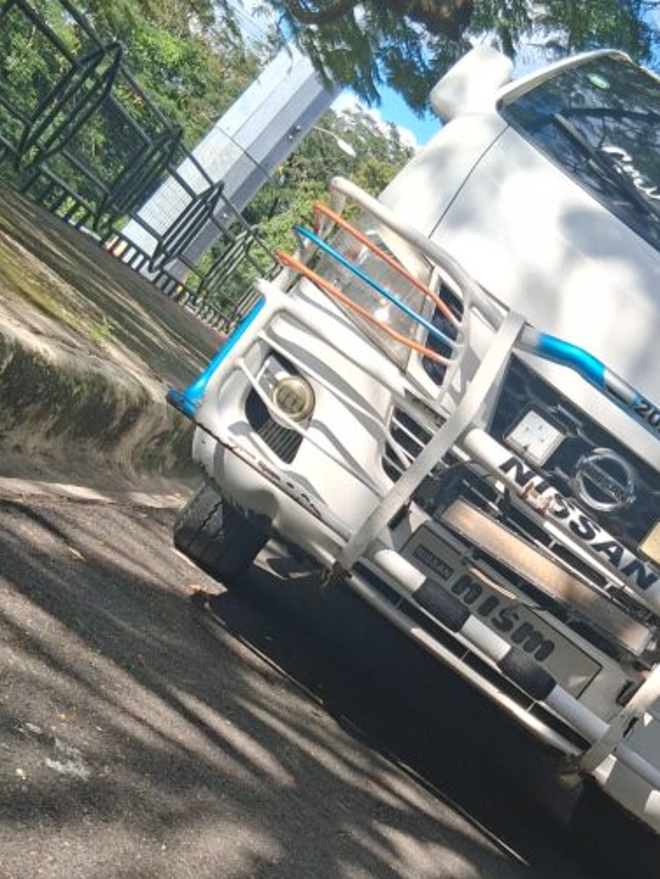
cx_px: 508
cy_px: 601
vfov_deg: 35.7
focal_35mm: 53
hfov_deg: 27.1
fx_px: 1346
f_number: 1.8
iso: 25
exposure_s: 1/465
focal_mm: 3.98
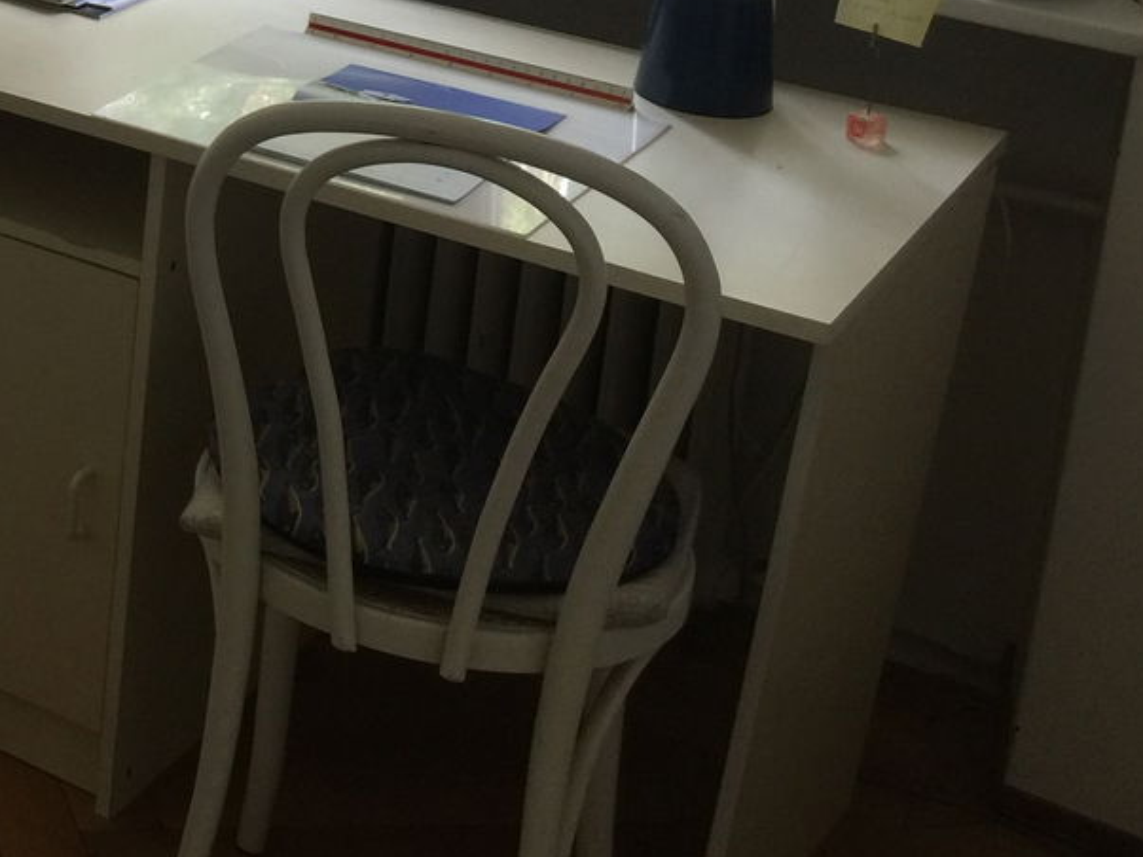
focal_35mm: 77
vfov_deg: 18.3
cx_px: -349
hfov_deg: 22.6
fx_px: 2542
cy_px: -121
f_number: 2.2
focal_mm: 4.15
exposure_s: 1/17
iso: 40
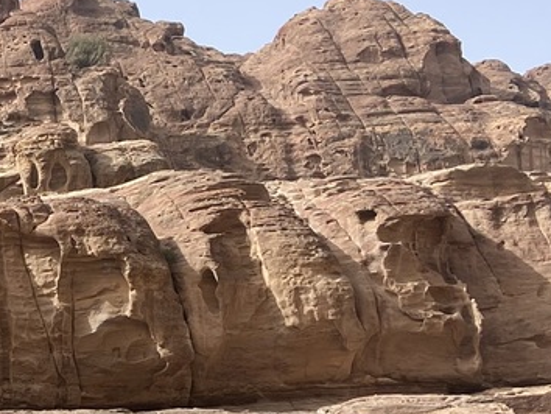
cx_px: -153
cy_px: 360
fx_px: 1497
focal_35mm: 94
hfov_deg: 19.4
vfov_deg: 15.6
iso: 32
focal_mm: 4.25
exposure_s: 1/1866
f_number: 1.8
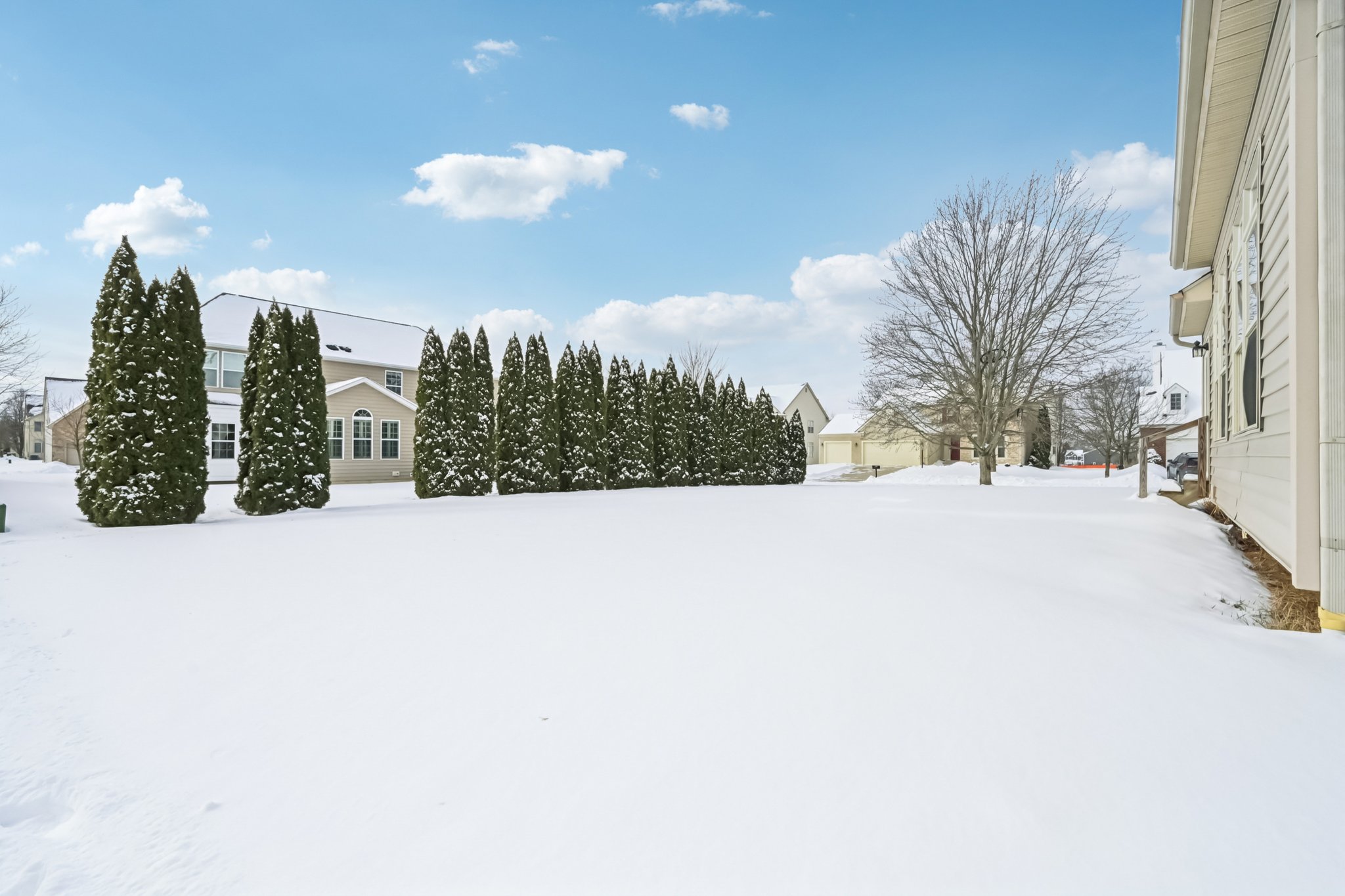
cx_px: 672
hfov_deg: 98.5
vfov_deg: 75.5
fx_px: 579
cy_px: 448
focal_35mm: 16
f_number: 8
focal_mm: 15.5
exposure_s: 1/5000
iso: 500
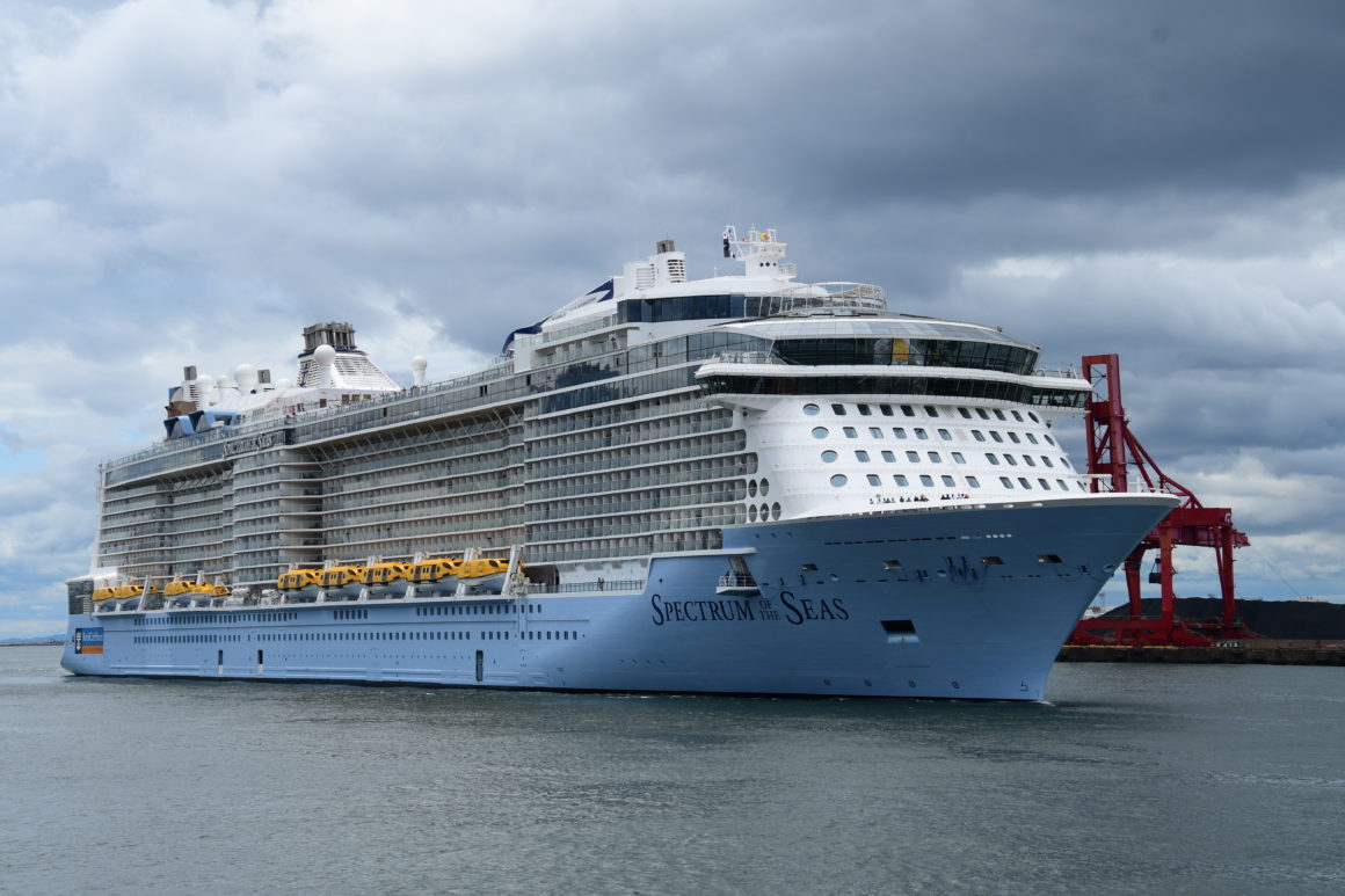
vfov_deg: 19.7
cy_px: 448
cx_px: 672
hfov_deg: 29.2
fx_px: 2577
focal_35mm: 69
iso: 100
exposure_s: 1/400
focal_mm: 46
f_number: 8
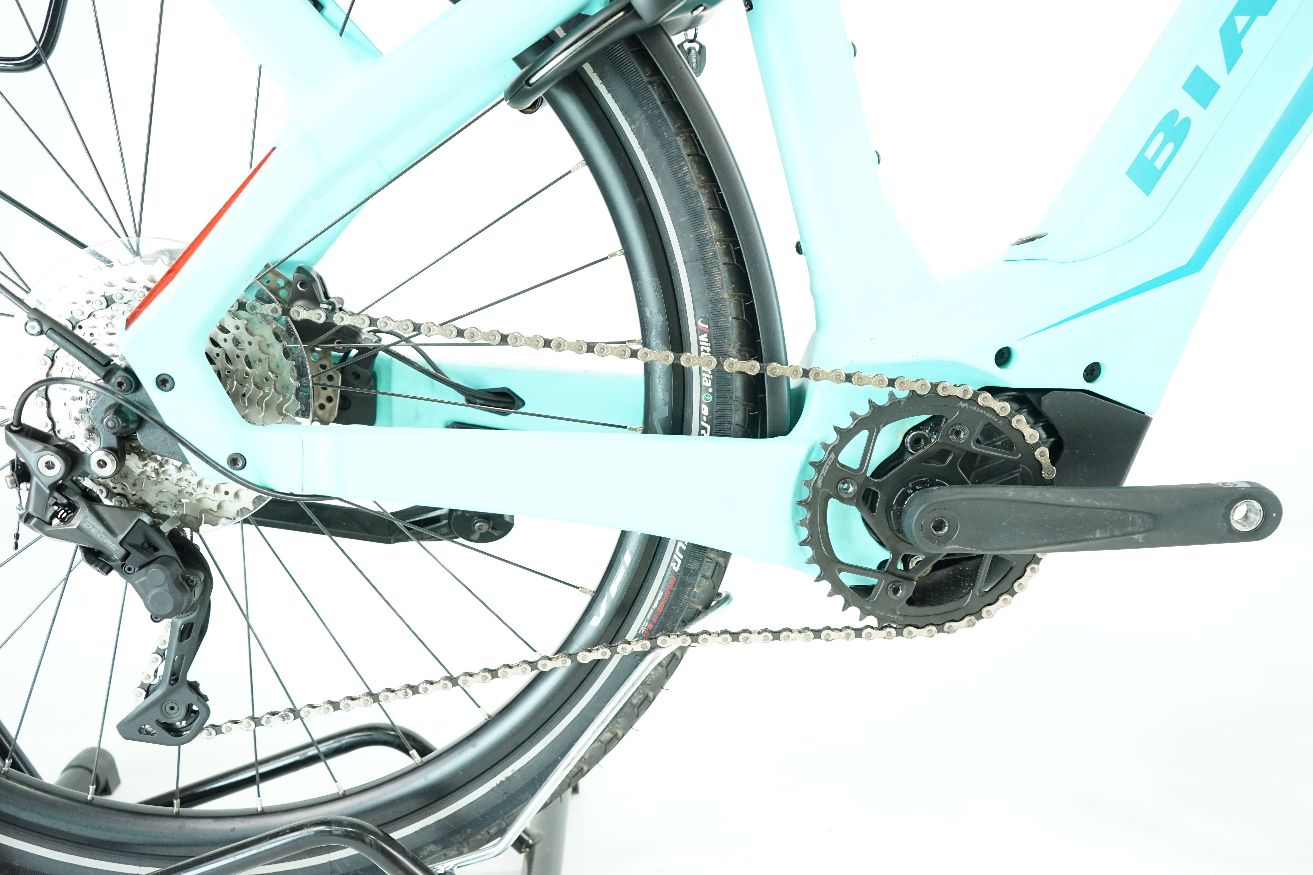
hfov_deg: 61.9
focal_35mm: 30
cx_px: 656
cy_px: 438
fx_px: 1094
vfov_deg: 43.6
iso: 2500
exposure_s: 1/200
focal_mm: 30
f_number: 4
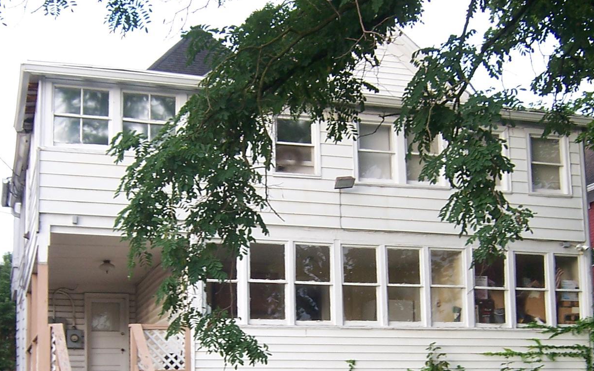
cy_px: 310
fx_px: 955
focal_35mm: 59
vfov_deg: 21.7
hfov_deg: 34.5
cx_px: 264
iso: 80
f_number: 3.4
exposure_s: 1/90
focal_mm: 5.5
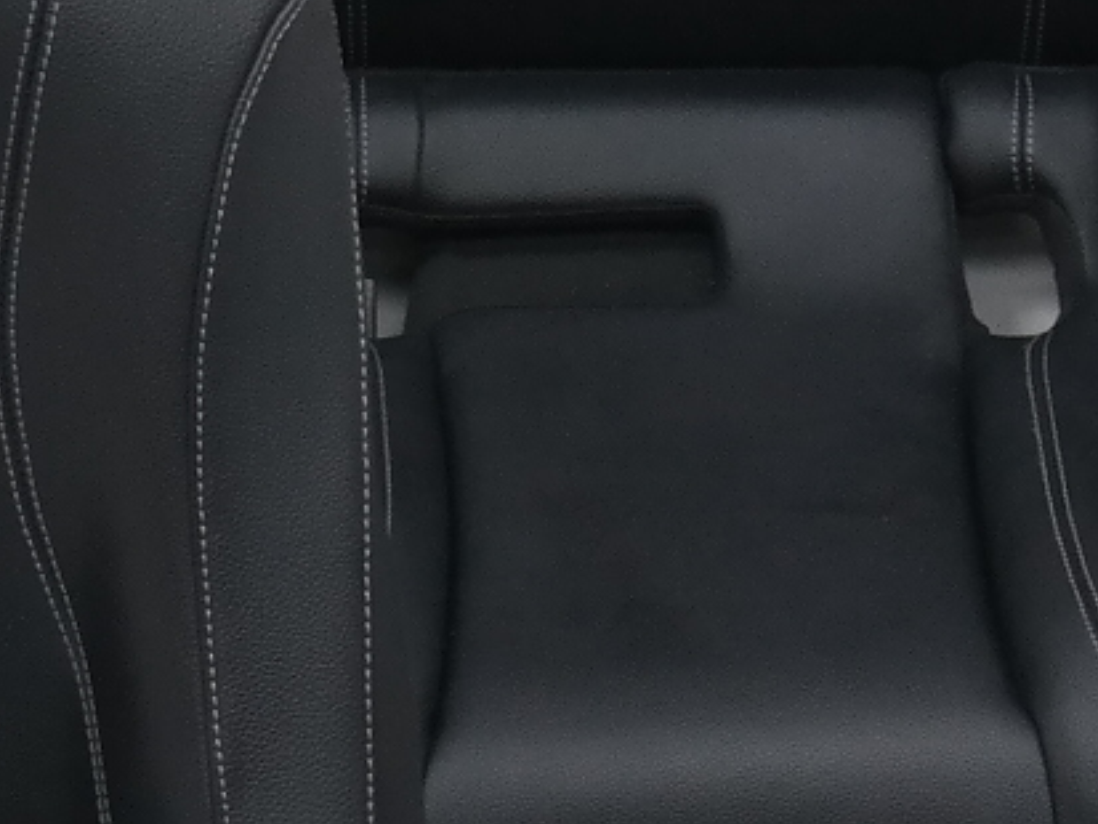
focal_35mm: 263
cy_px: 803
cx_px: 771
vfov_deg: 5.6
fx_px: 8345
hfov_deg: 7.5
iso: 400
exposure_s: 1/50
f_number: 4
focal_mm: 25
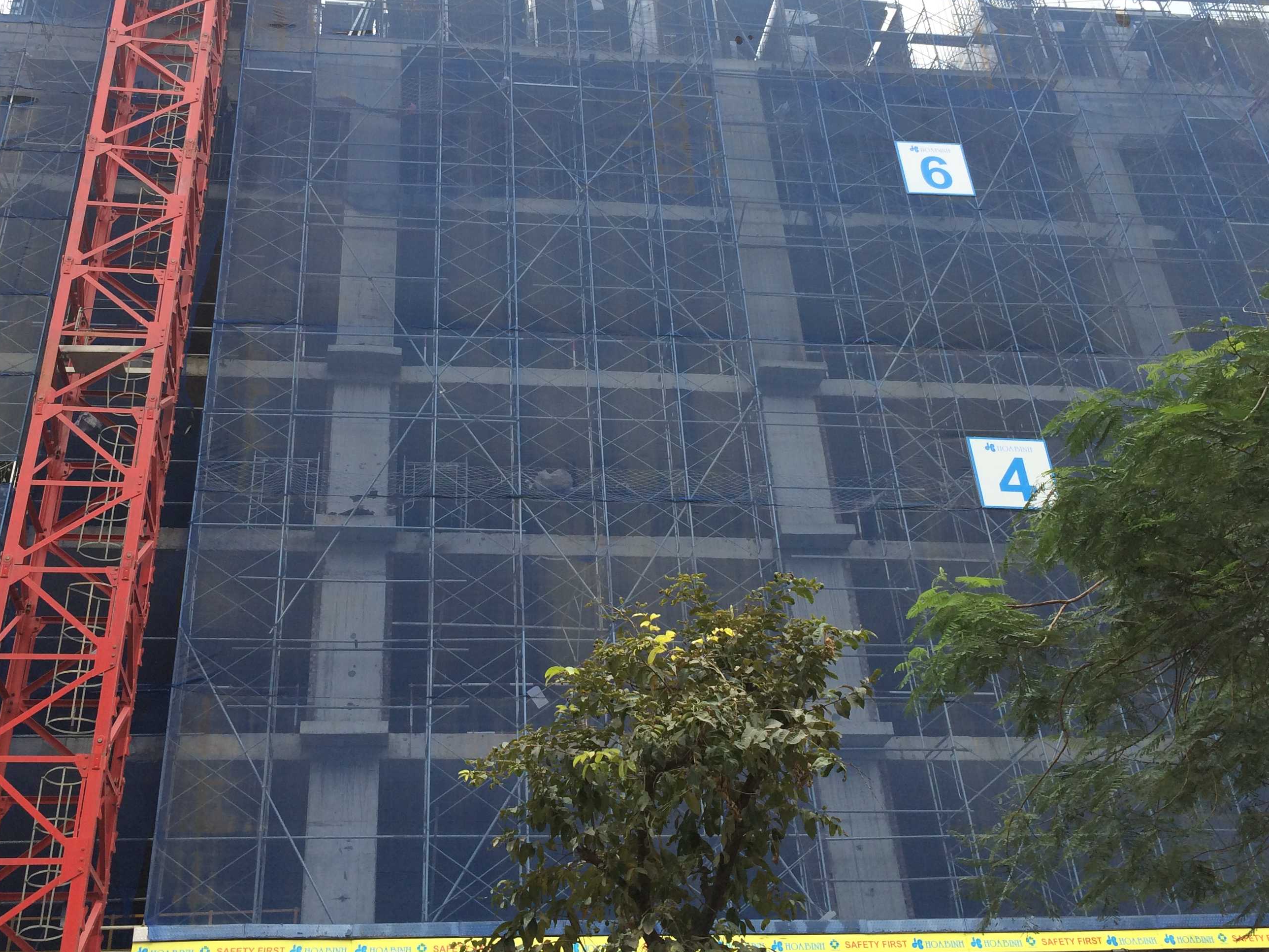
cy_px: 379
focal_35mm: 38
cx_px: 553
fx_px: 1393
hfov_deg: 48.9
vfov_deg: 37.6
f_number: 2.2
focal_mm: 4.12
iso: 32
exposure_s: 1/477
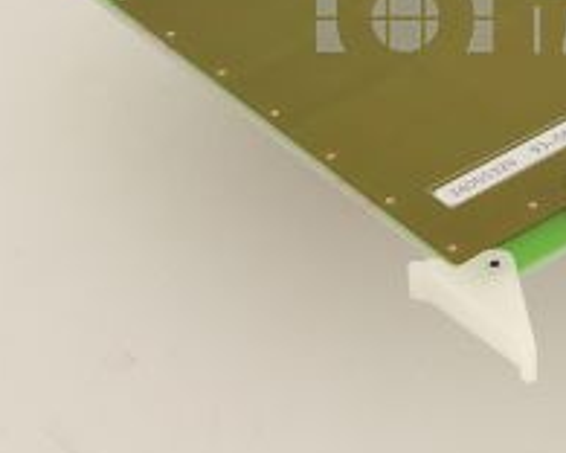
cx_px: 607
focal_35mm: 144
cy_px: -16
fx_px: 2412
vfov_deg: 10.6
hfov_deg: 13.2
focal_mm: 50
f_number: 13
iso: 1600
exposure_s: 1/125
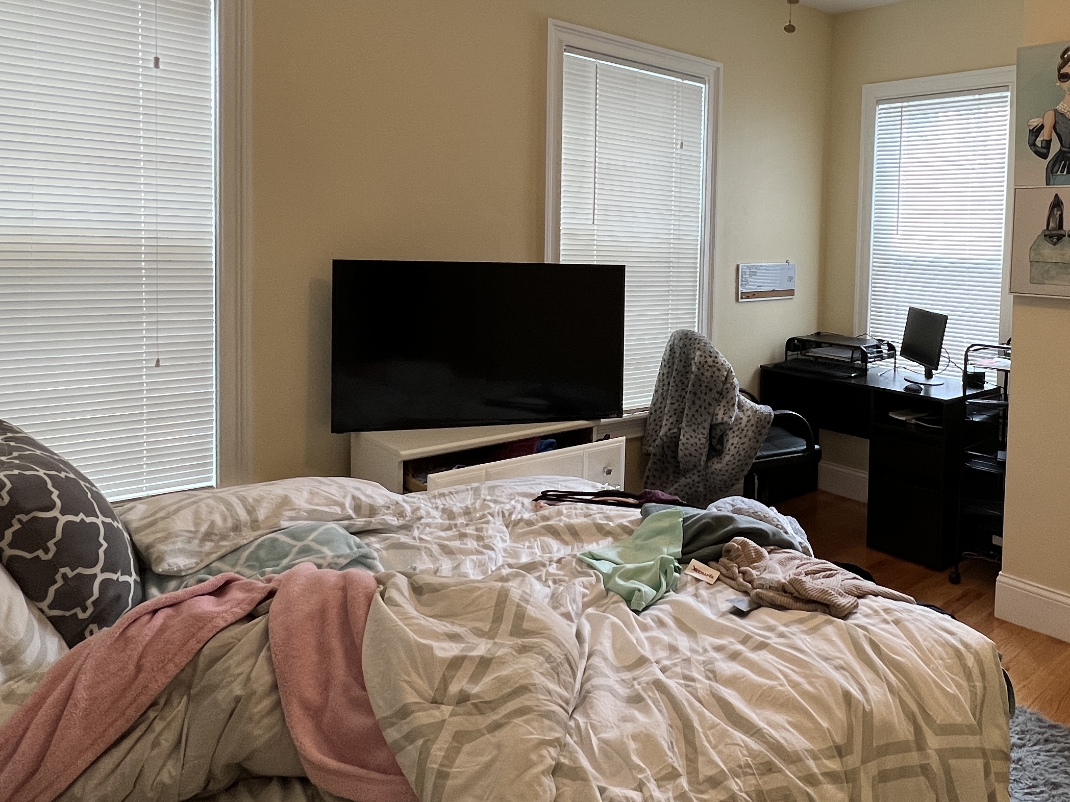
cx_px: 725
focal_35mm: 25
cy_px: 288
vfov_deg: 54.1
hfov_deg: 67.3
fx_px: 773
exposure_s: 1/120
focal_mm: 1.57
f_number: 1.8
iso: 160
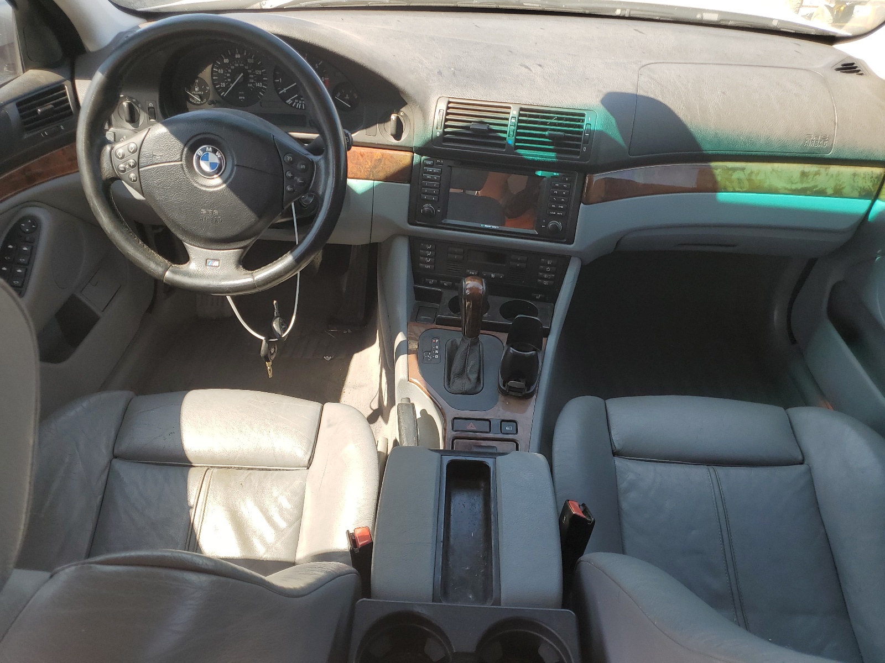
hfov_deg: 67.3
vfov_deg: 53.1
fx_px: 665
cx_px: 442
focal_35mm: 26
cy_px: 332
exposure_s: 1/312
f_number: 1.5
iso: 50
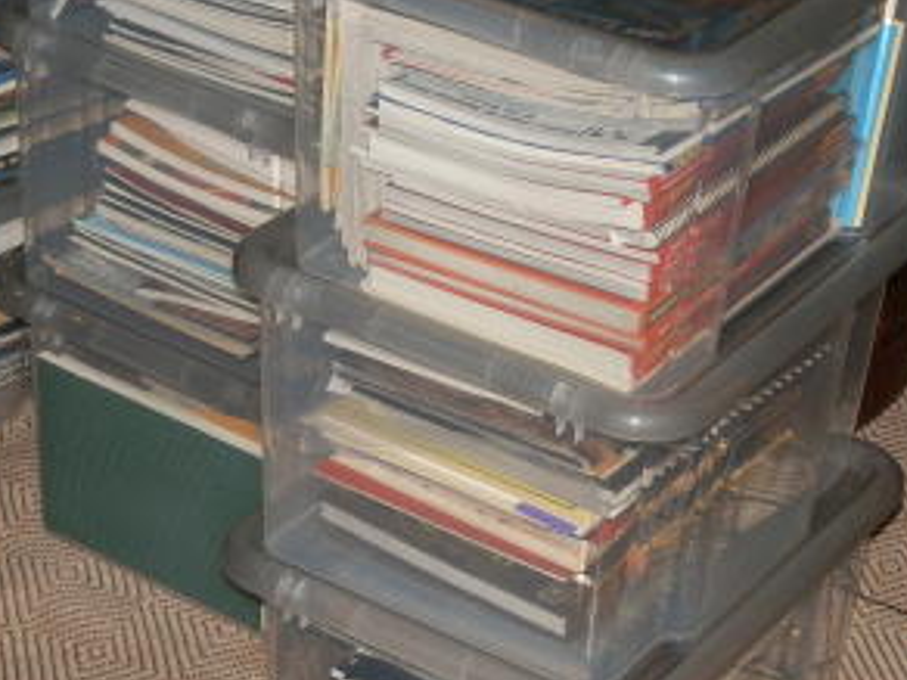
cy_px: 220
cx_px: 342
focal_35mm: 112
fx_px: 2935
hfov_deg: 17.5
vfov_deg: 13.2
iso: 200
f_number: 3.7
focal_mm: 10.99
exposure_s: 1/100
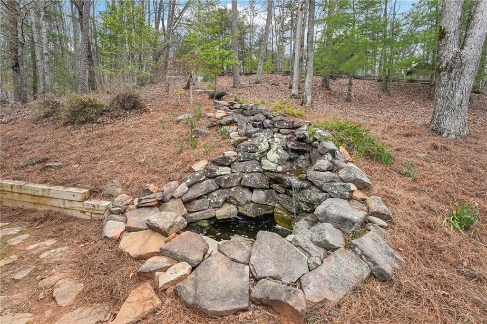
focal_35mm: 14
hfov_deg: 104.3
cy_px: 162
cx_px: 244
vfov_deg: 81.1
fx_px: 189
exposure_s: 1/160
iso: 320
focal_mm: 14
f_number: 8
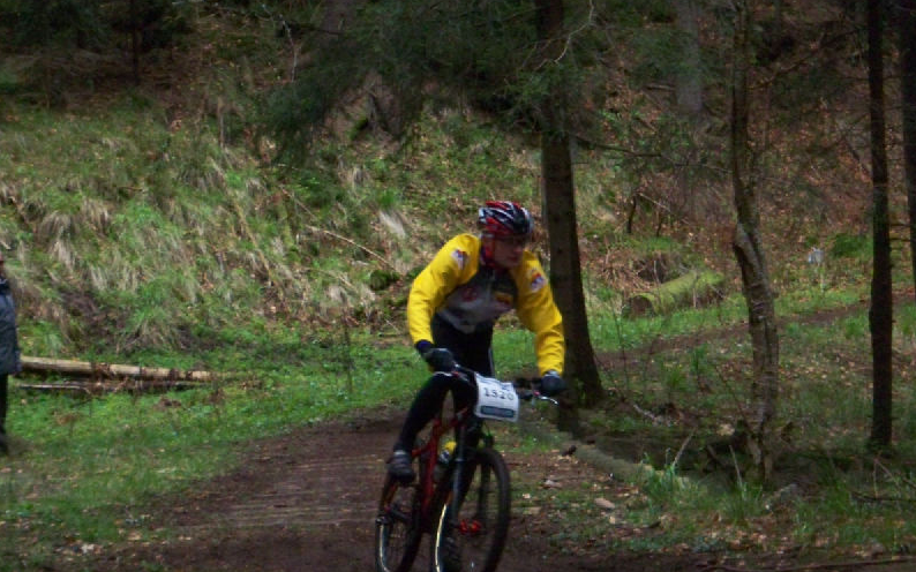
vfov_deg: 10.5
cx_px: 458
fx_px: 3120
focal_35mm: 125
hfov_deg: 16.7
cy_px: 284
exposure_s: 1/125
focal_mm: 19.2
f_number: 4.4
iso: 400
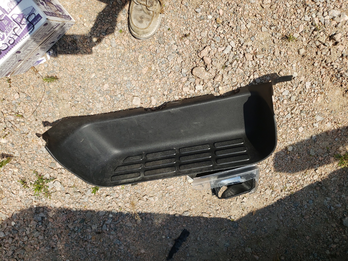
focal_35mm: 26
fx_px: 261
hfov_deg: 67.3
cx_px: 174
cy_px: 130
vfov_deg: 53.1
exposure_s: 1/3333
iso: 50
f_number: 1.5
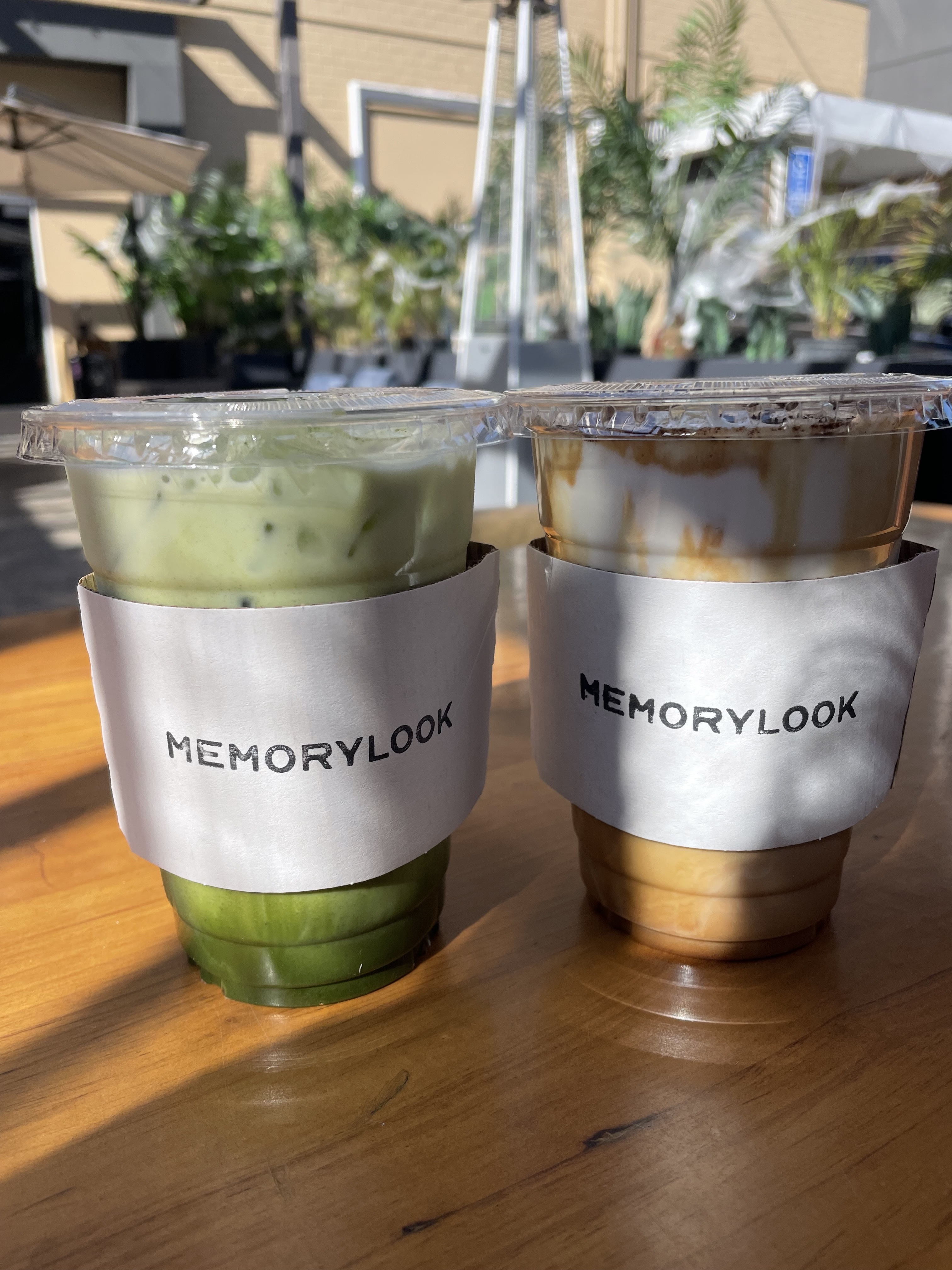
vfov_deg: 67.3
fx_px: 953
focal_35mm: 26
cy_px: 635
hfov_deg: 53.1
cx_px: 476
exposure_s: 1/1887
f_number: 1.6
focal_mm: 4.2
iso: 32
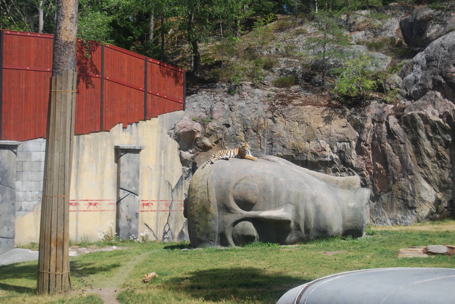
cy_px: 152
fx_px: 1044
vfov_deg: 16.6
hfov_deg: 24.6
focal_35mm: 82
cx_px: 228
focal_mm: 55
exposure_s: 1/200
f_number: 7.1
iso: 100
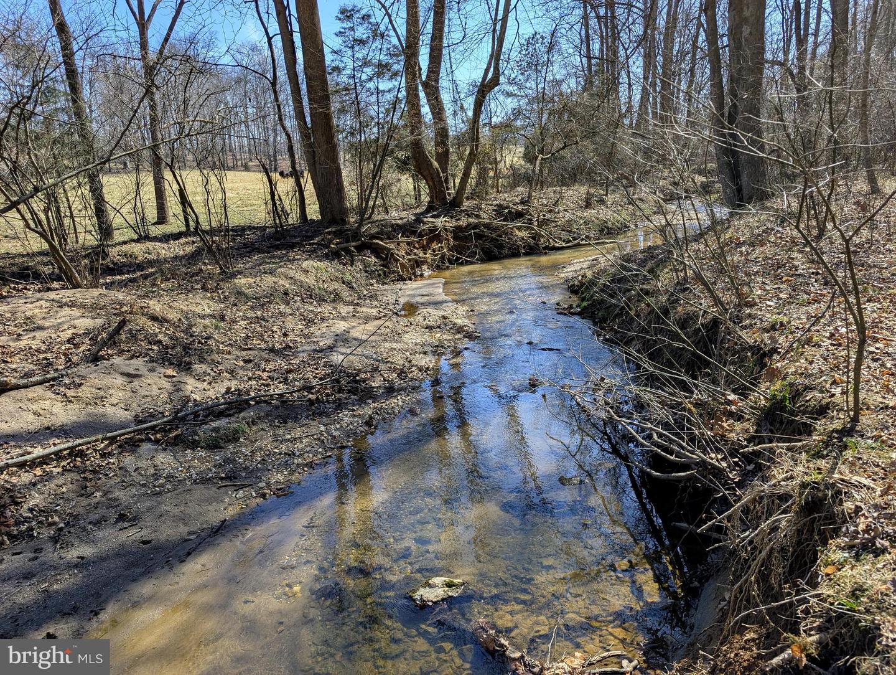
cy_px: 338
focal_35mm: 24
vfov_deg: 56.9
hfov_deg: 71.5
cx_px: 448
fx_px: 622
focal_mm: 6.9
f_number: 1.68
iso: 19
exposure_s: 1/756
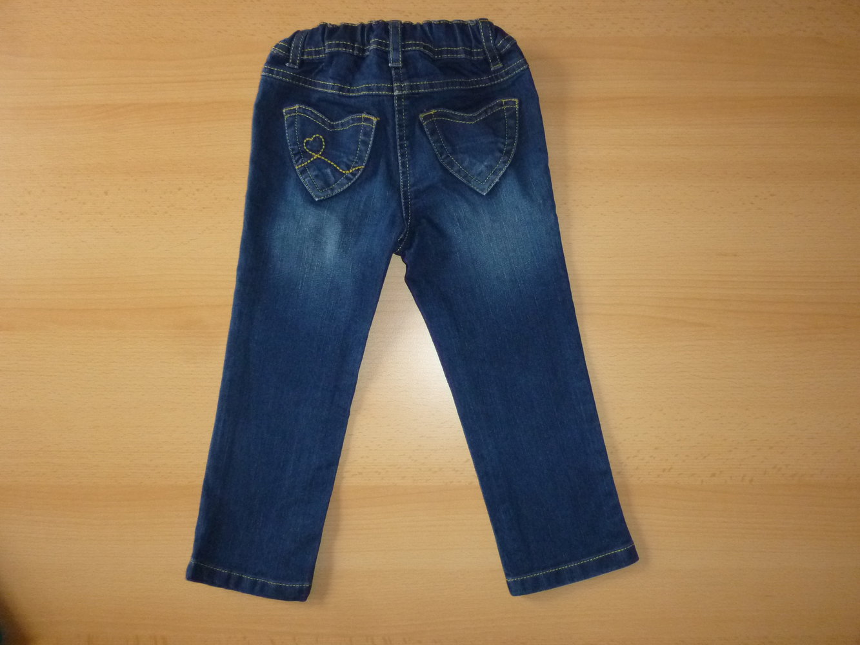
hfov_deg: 69.4
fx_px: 621
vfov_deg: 54.9
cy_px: 322
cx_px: 430
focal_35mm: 25
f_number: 3.3
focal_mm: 4.5
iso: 400
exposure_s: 1/30
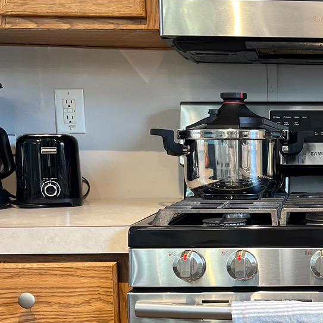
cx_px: 324
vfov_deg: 26.2
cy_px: 235
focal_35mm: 65
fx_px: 686
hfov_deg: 25.2
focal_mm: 5.1
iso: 200
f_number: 1.6
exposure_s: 1/60
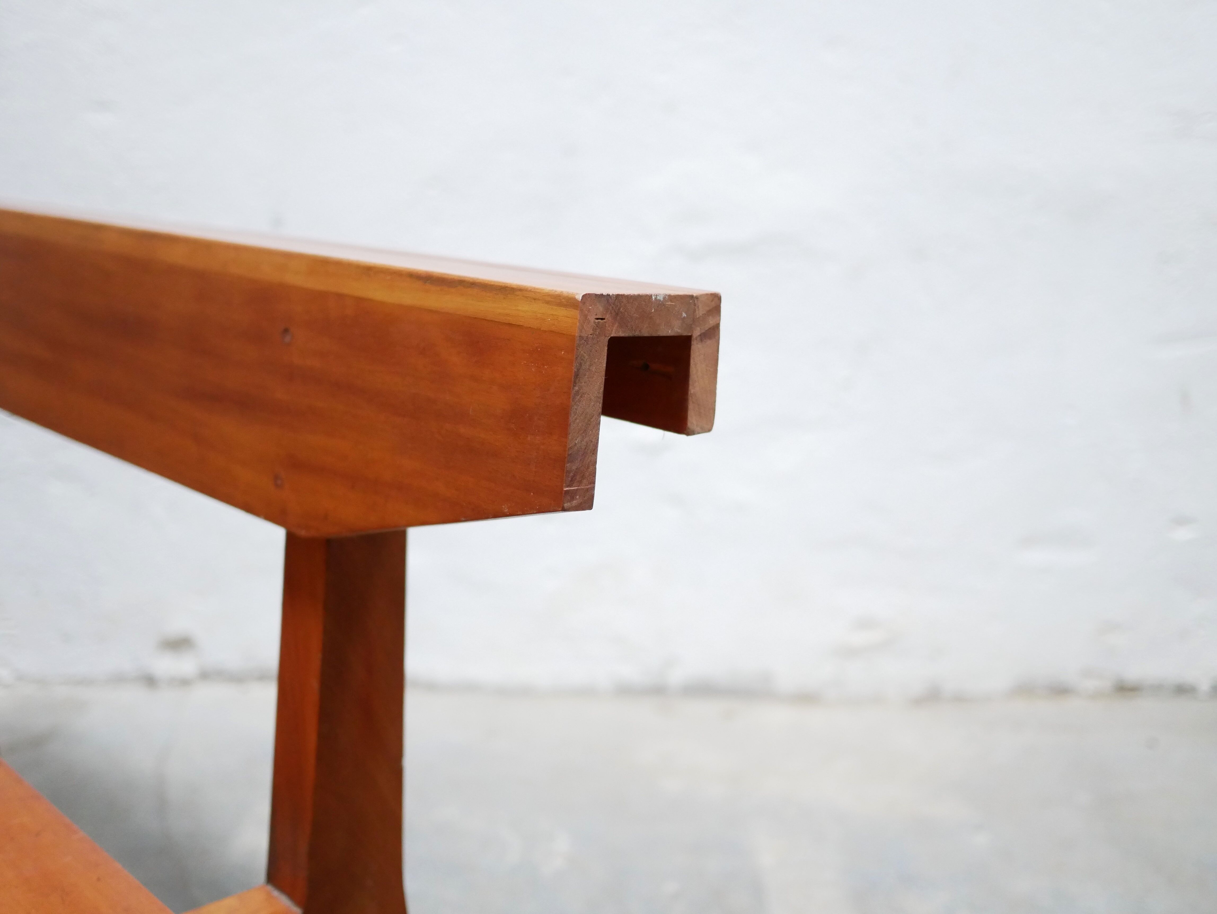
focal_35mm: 40
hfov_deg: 46.8
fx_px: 1407
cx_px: 608
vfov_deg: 36.0
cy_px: 457
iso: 2500
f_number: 1.7
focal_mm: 20
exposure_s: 1/60
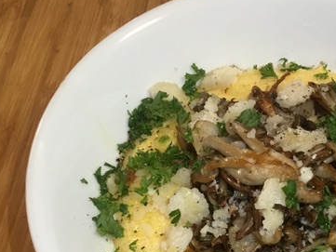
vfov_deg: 26.0
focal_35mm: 55
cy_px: 212
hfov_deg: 33.8
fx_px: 534
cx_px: 271
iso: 100
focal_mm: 3.3
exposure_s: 1/30
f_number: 2.4
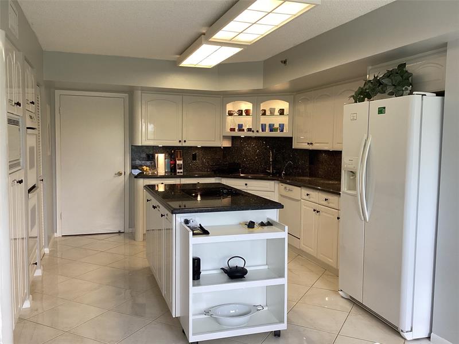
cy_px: 172
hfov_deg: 58.4
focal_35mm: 31
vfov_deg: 45.4
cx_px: 230
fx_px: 411
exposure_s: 1/50
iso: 100
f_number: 2.4
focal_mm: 3.3
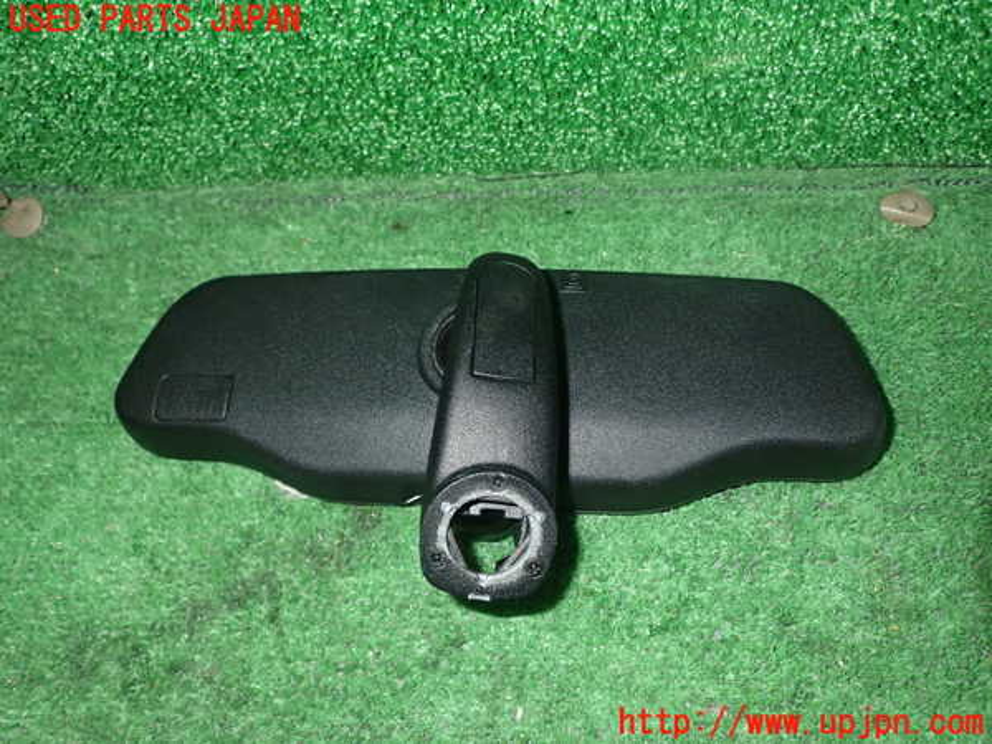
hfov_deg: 56.8
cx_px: 496
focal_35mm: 32
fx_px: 917
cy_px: 372
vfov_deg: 44.2
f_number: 7.1
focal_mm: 5.79
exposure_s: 1/30
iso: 640
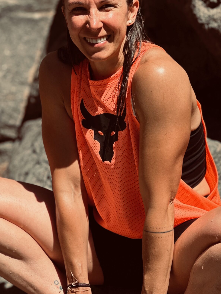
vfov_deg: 15.6
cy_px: 108
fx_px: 1073
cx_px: 101
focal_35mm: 126
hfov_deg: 11.8
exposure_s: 1/428
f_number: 2.8
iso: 32
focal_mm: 9
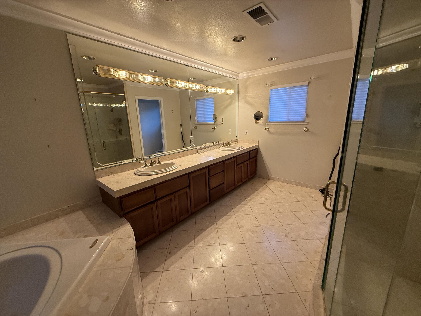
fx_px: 170
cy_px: 158
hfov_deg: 102.1
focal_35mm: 14
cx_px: 210
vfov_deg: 85.7
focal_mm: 2.22
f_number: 2.2
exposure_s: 1/120
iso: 250
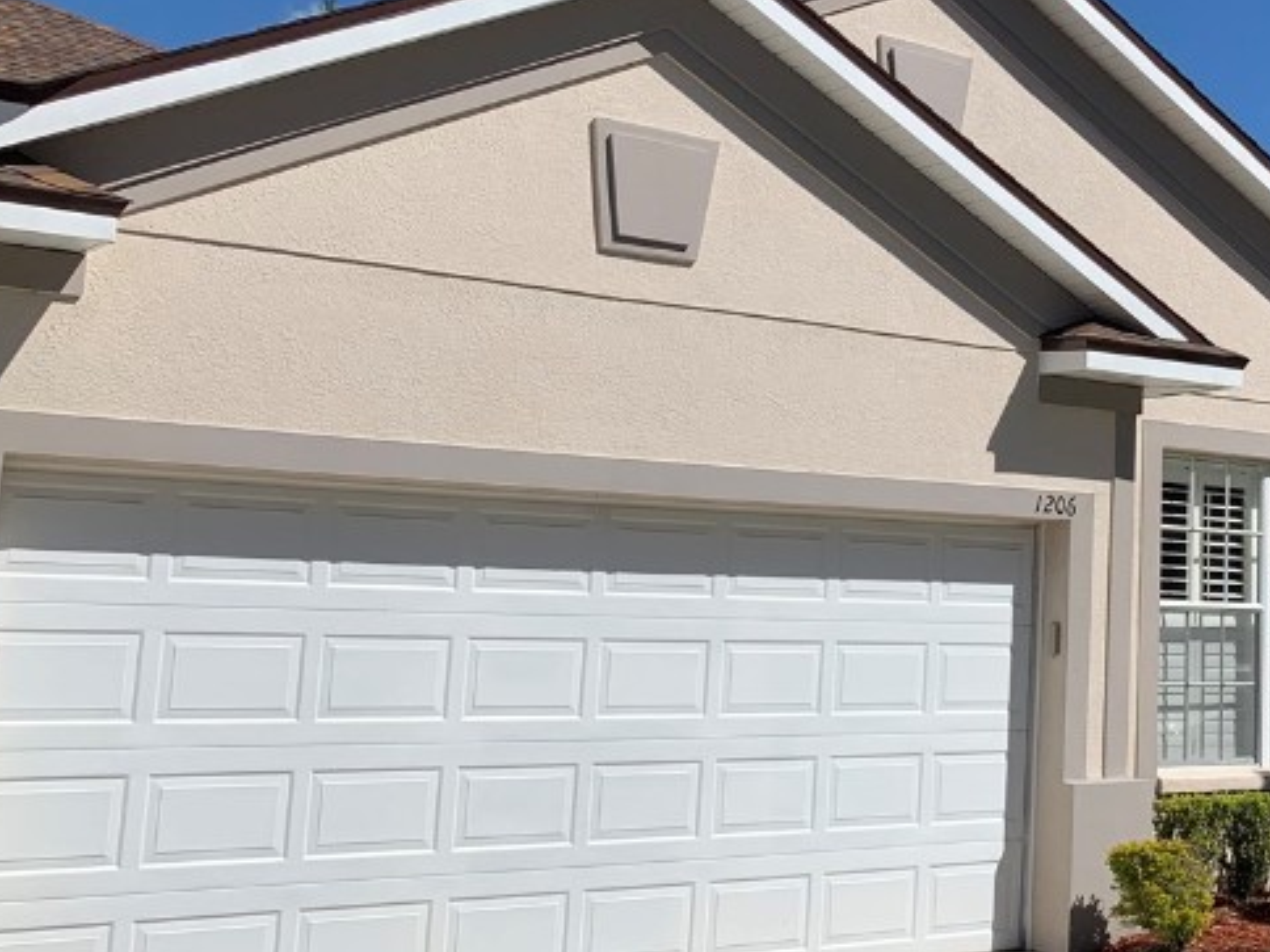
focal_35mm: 55
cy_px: 325
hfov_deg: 32.9
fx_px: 2018
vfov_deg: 26.4
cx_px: 1178
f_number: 1.8
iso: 25
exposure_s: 1/4464
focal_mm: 4.25
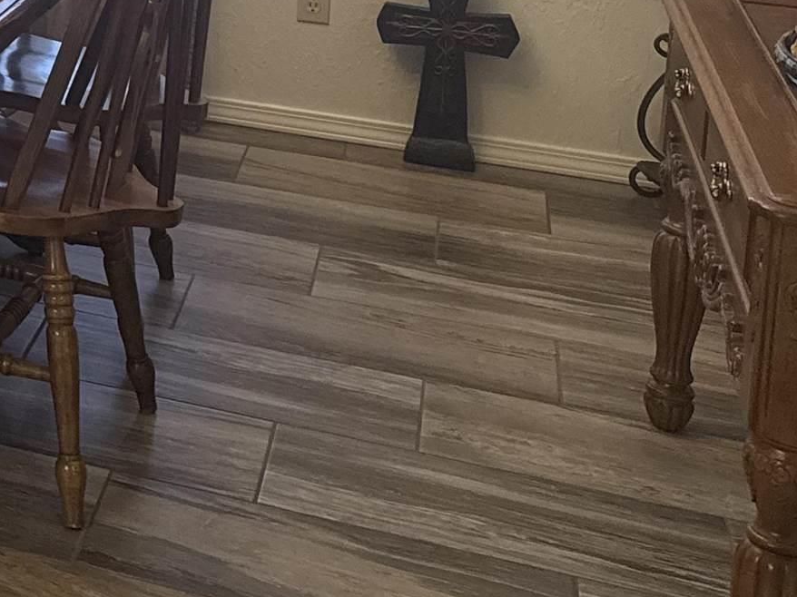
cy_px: -287
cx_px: -509
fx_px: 1933
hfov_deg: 19.3
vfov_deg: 16.1
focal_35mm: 84
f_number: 1.78
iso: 200
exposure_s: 1/60
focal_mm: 6.76
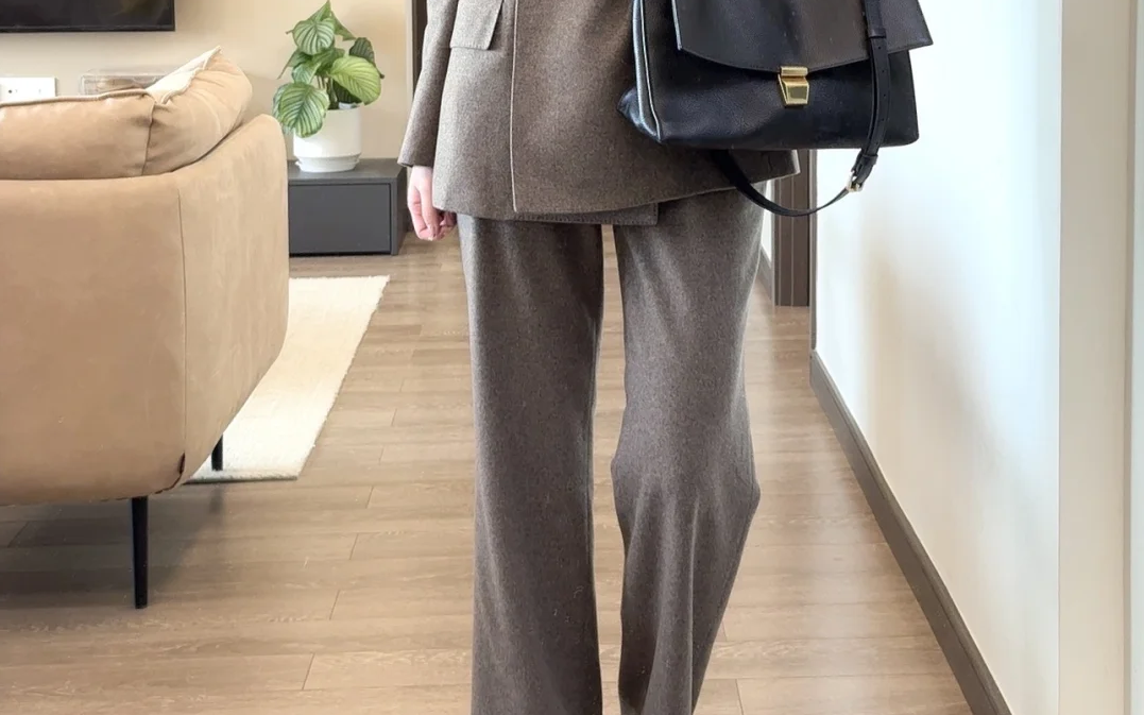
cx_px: 573
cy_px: 63
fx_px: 2120
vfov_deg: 18.8
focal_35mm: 68
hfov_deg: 30.2
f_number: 1.78
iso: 100
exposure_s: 1/50
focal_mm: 6.76
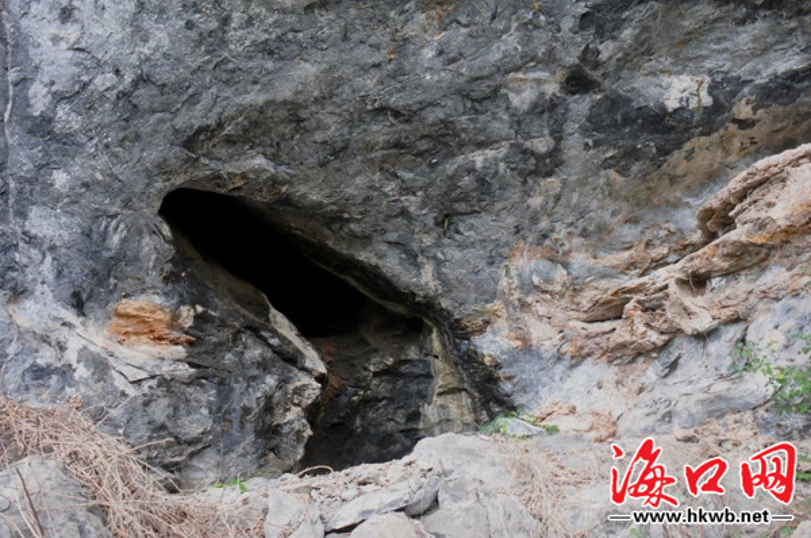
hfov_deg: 51.4
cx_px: 406
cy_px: 269
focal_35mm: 38
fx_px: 843
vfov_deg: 35.4
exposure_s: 1/100
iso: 320
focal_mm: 25
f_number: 4.5
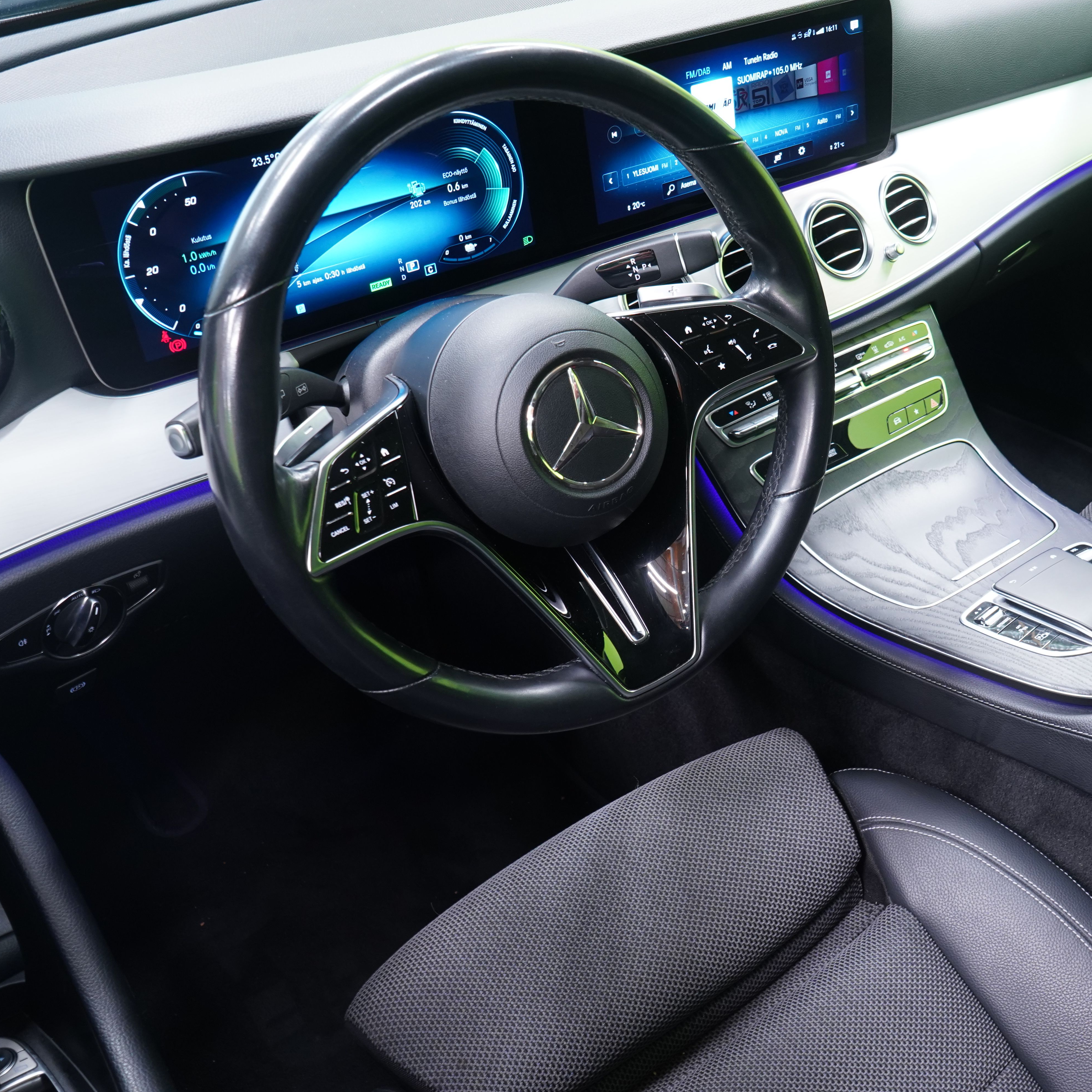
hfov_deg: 45.0
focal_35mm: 36
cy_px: 542
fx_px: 1285
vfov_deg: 46.0
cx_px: 771
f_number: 10
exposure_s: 1/4
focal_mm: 28
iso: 1600
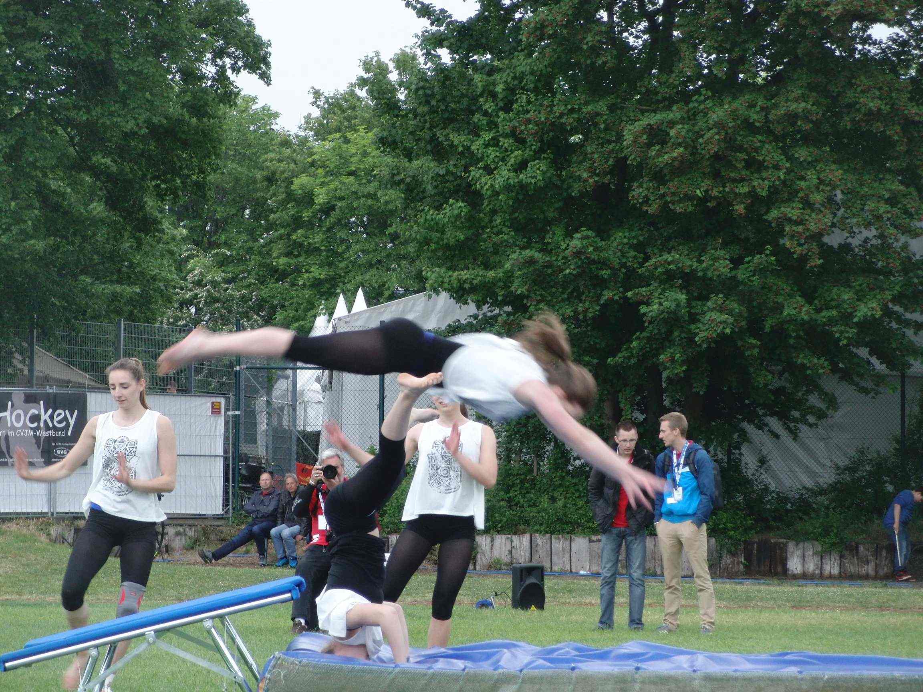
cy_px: 346
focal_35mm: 157
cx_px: 462
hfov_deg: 12.6
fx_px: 4186
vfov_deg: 9.5
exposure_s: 1/80
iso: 125
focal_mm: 27.31
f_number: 4.4
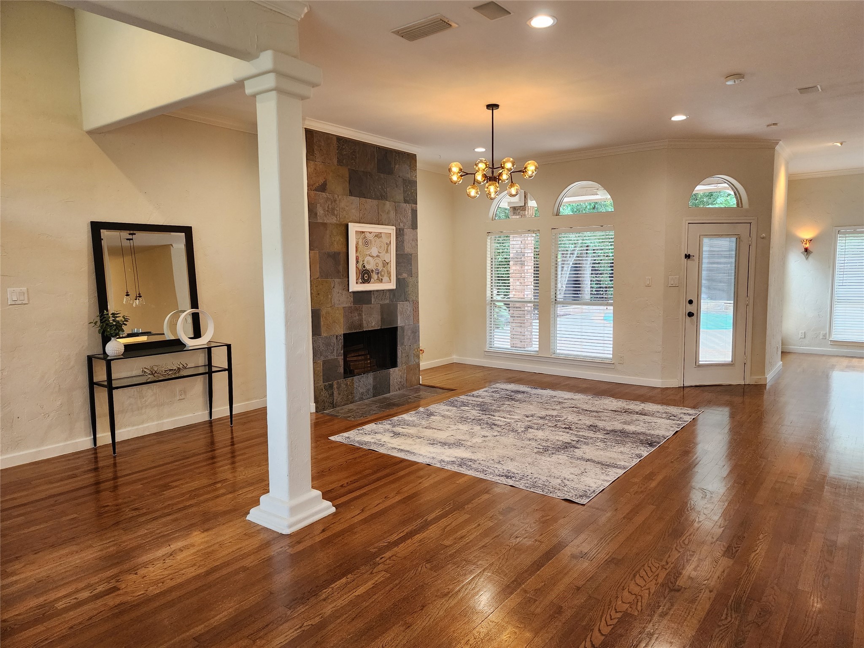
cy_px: 324
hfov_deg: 73.9
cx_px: 432
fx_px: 574
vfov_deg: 58.9
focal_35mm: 23
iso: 250
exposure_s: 1/120
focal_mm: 6.4
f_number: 1.8
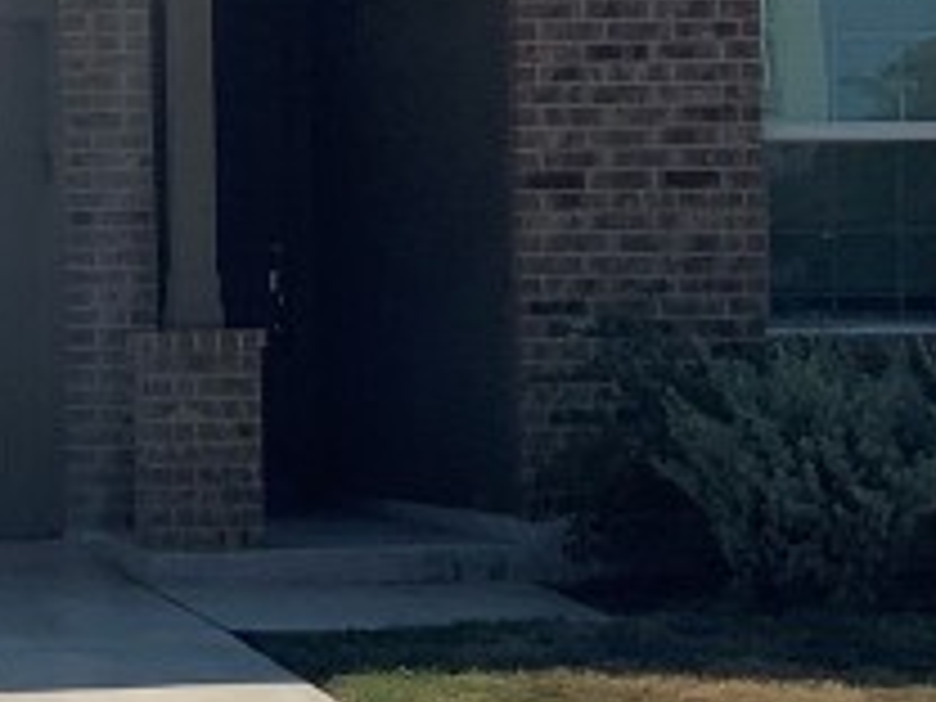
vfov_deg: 10.4
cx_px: -90
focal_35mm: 143
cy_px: 256
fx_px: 3867
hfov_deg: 13.5
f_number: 1.8
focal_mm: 3
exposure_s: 1/4785
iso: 20
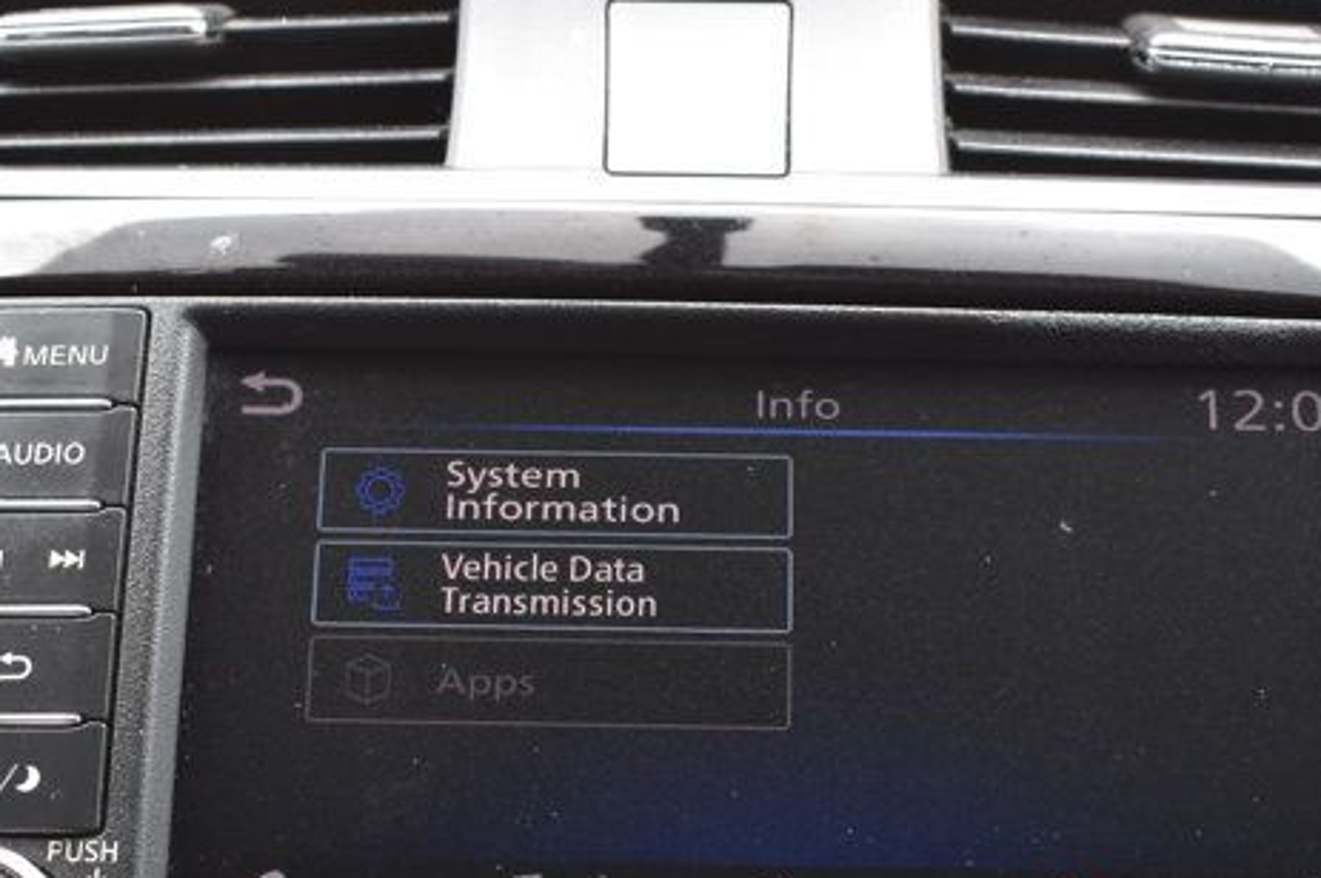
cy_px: 678
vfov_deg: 18.5
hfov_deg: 27.7
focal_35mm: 73
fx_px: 2677
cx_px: 656
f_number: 7.1
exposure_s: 1/40
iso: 400
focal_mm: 22
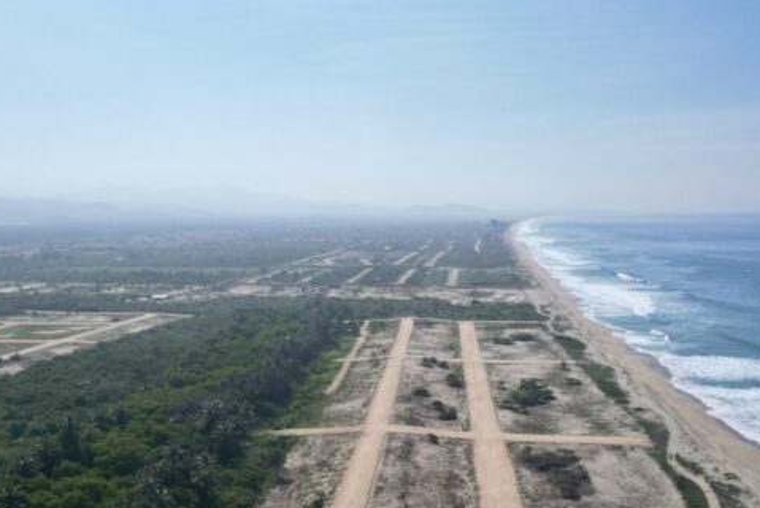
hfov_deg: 48.1
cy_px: 292
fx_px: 845
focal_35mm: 40
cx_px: 462
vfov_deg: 33.4
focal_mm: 6.72
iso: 110
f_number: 1.7
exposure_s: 1/6000
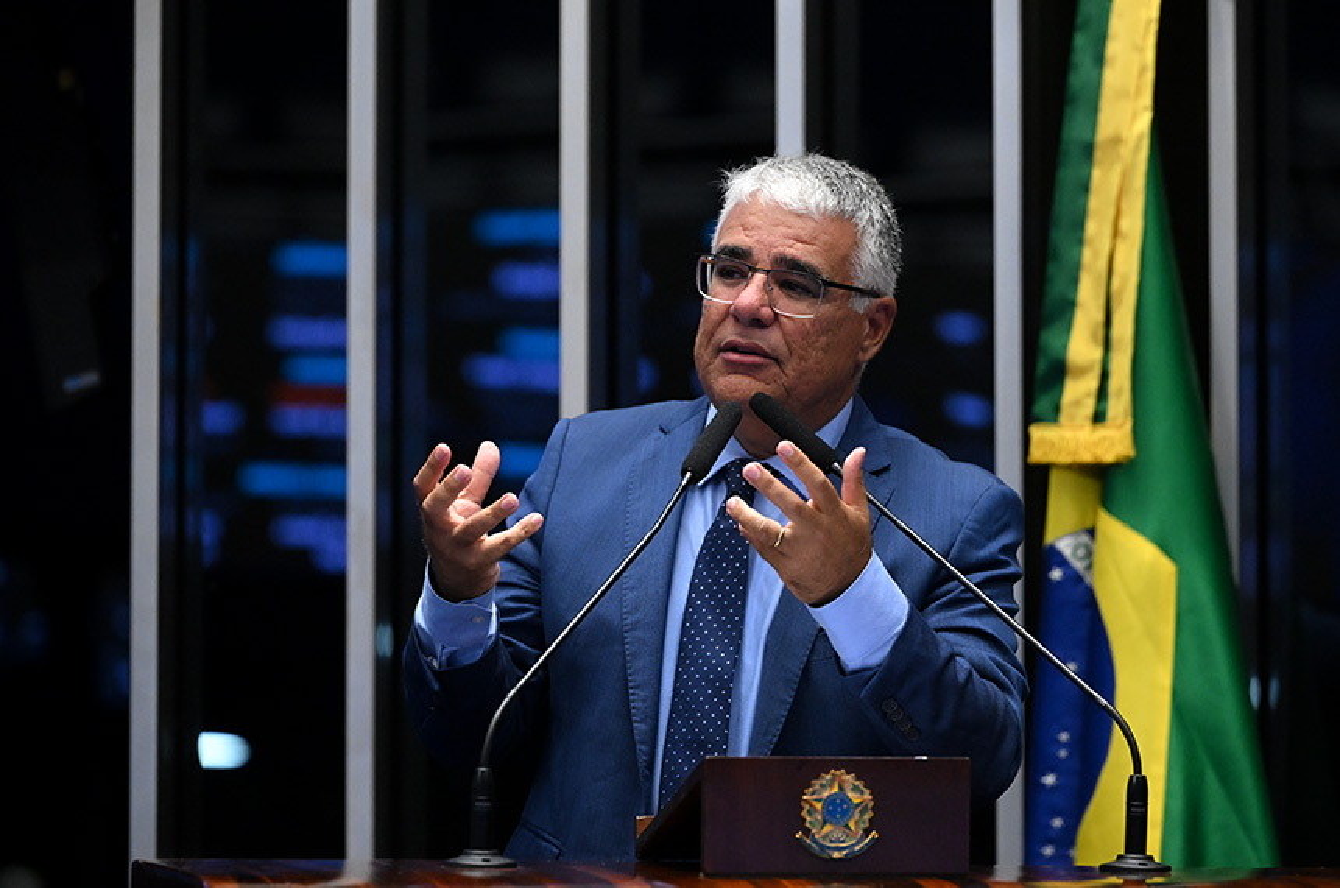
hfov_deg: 12.1
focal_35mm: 170
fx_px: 6316
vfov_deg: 8.0
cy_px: 444
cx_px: 670
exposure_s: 1/200
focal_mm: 170
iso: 5000
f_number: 4
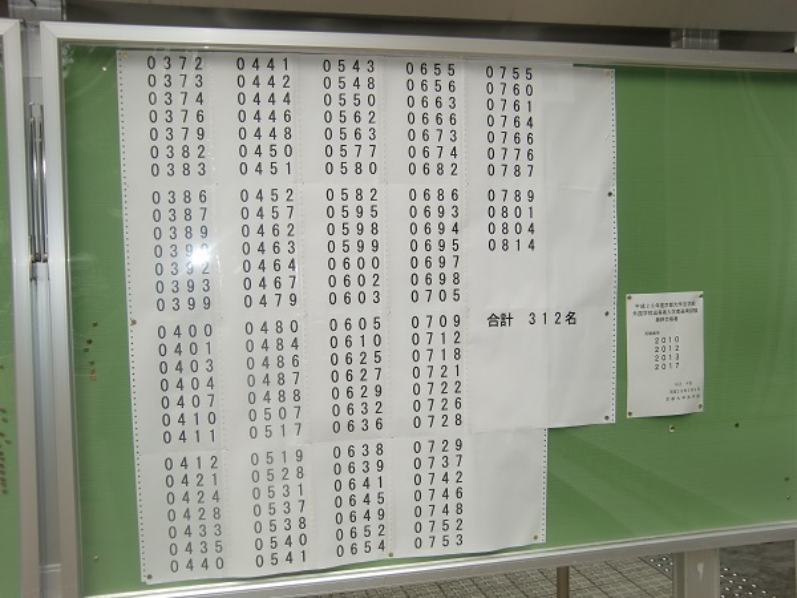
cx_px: 398
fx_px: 783
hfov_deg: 54.0
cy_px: 299
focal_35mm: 34
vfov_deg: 41.8
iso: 64
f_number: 3.6
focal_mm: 6.1
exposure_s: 1/160
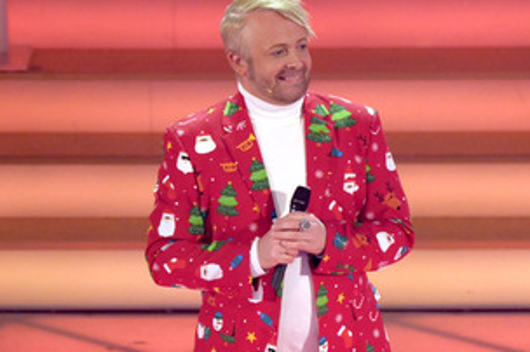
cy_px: 223
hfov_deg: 2.8
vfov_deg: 1.9
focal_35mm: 741
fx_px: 10897
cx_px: 292
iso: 12800
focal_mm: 500
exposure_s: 1/400
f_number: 6.3
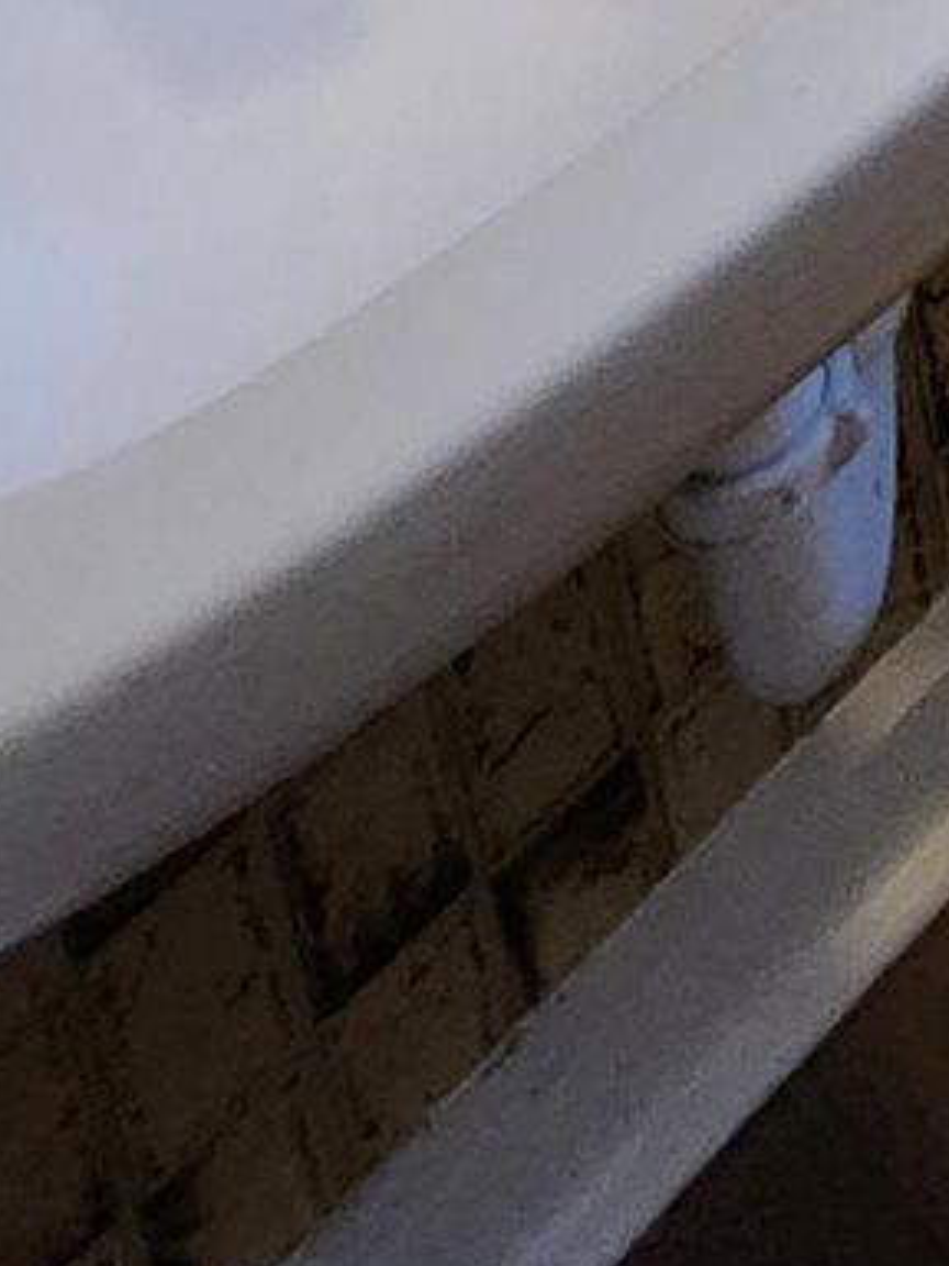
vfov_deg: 12.3
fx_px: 2851
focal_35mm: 78
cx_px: 2346
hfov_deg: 13.3
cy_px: -2331
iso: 400
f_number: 2.2
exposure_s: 1/30
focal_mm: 2.2
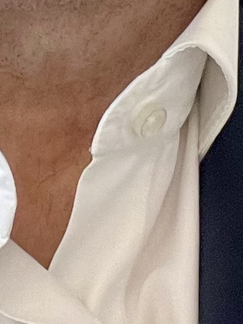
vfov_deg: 10.4
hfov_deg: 8.5
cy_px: -318
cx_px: 31
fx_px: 1637
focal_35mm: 175
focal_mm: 2.71
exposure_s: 1/60
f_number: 2.2
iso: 125
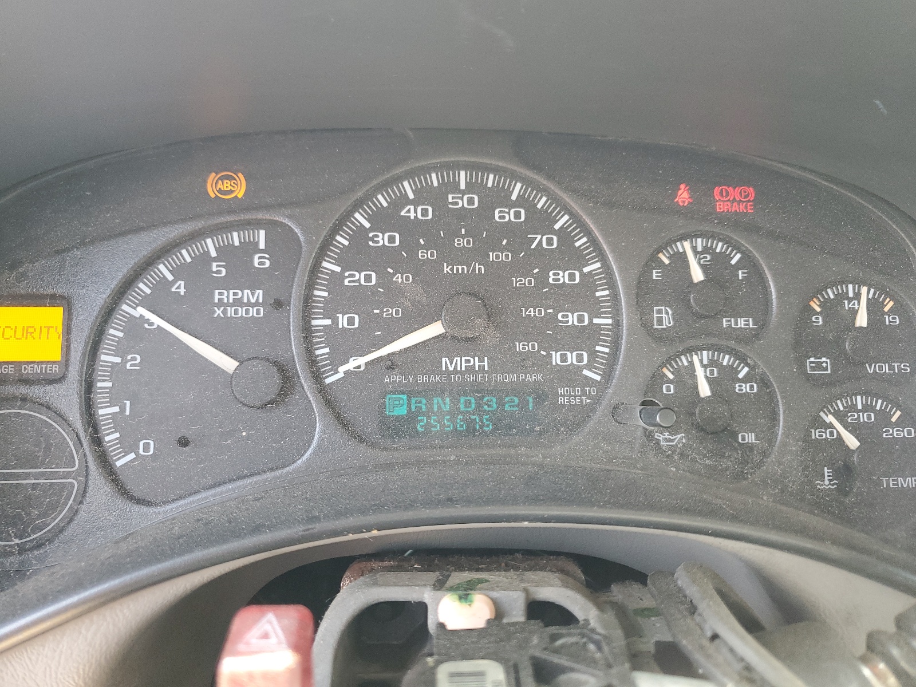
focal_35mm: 26
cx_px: 458
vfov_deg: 53.1
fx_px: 688
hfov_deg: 67.3
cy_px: 344
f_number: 1.5
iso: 103
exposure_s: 1/60.2
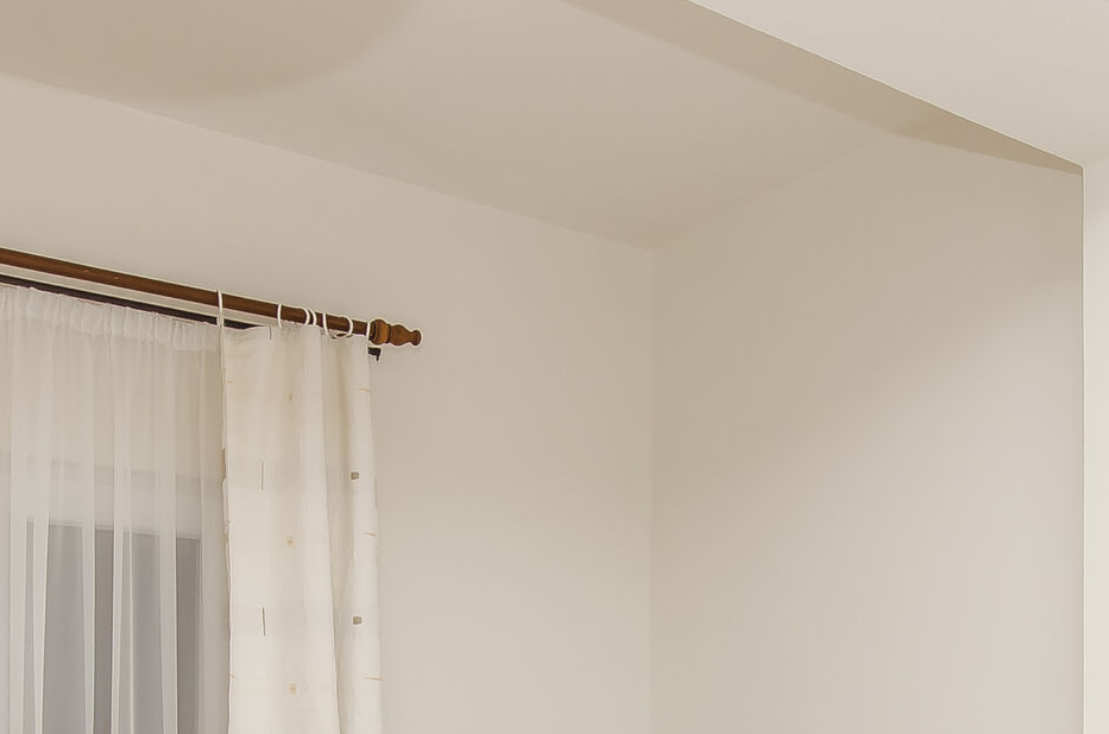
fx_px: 1383
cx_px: 549
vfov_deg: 27.6
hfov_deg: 43.7
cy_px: 775
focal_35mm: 45
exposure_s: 1/160
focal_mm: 10
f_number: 7.1
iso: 100
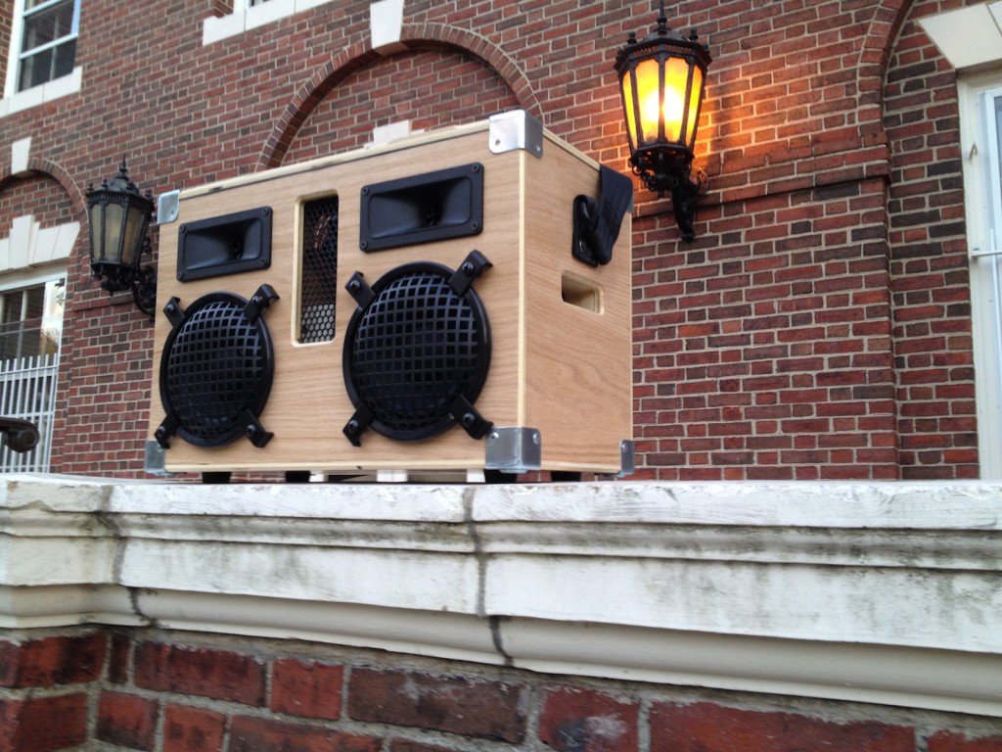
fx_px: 1013
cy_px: 376
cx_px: 501
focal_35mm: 35
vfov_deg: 40.7
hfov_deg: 52.6
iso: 50
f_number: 2.4
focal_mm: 4.28
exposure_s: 1/30
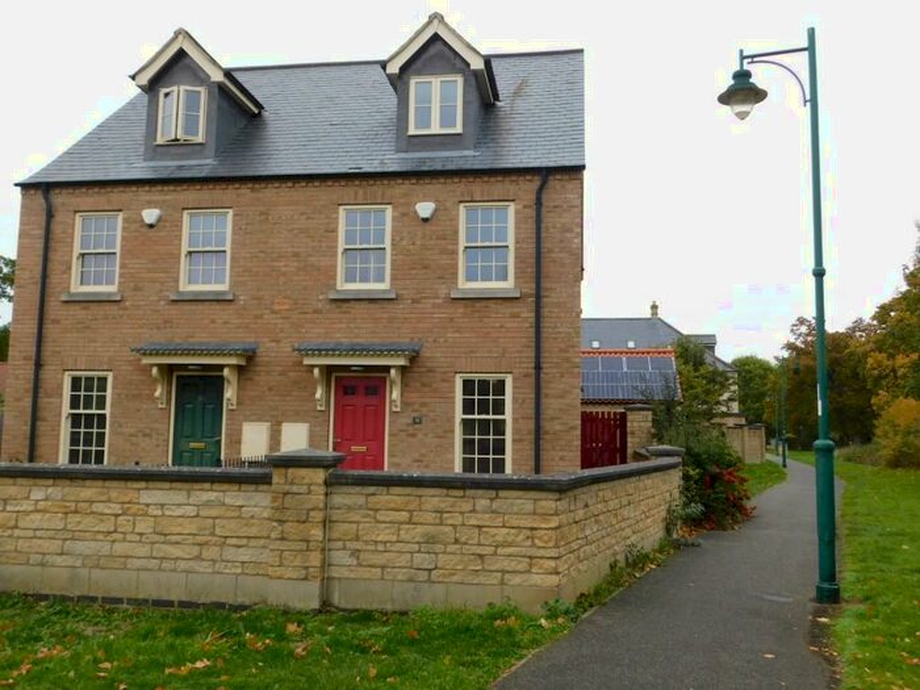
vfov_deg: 46.8
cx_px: 460
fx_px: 797
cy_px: 345
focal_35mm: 30
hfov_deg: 60.0
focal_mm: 5.3
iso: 125
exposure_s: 1/320
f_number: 3.2
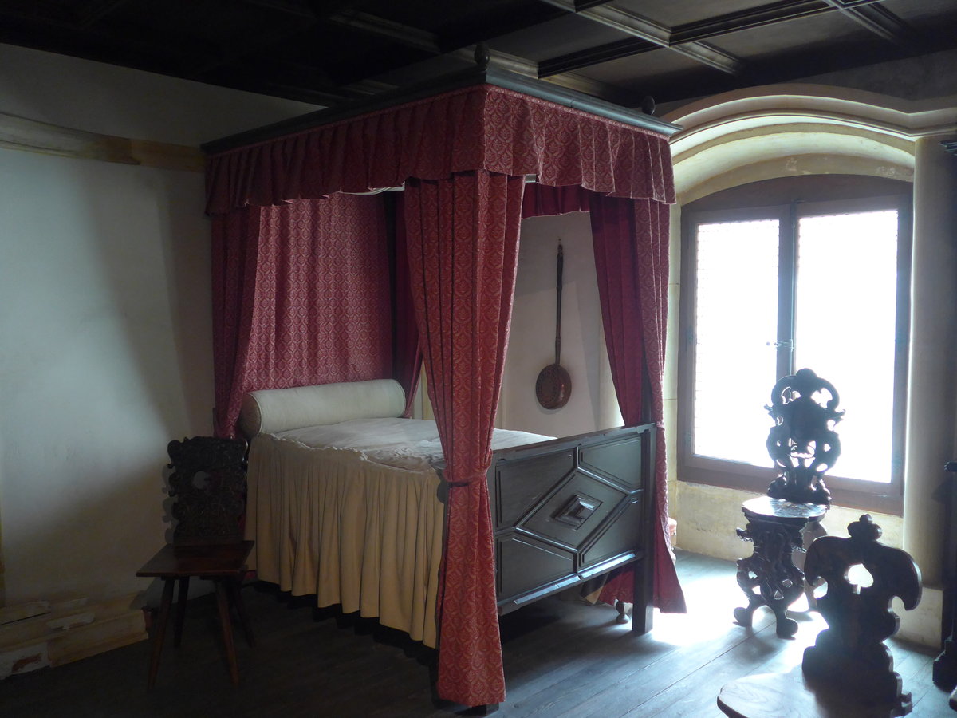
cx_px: 478
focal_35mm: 29
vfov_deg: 48.2
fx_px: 802
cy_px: 359
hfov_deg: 61.7
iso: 400
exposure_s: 1/60
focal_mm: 6
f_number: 2
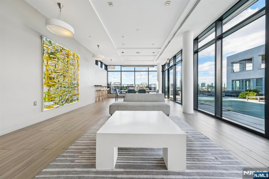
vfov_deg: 90.0
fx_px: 90
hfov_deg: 112.6
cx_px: 134
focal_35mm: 12
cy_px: 90
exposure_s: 1/80
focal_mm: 8
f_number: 8
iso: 200
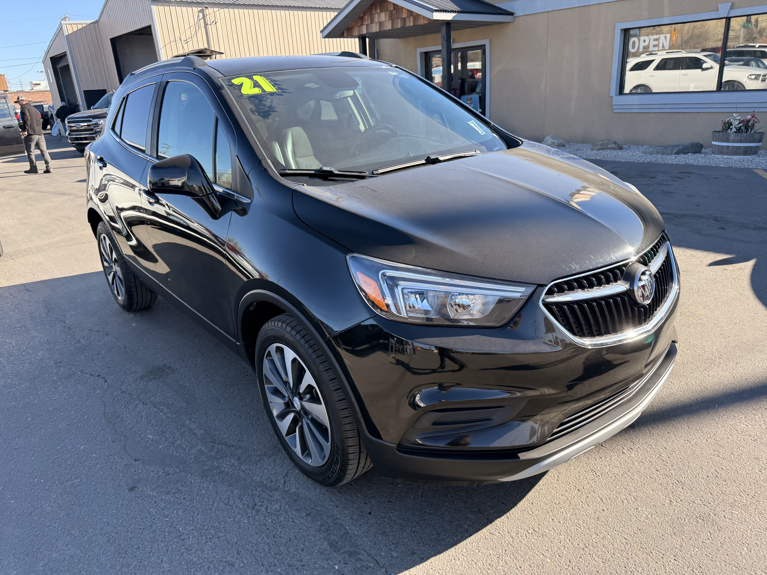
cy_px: 288
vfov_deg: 56.8
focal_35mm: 24
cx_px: 384
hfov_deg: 71.6
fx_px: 532
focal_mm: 6.76
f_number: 1.78
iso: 100
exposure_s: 1/1292
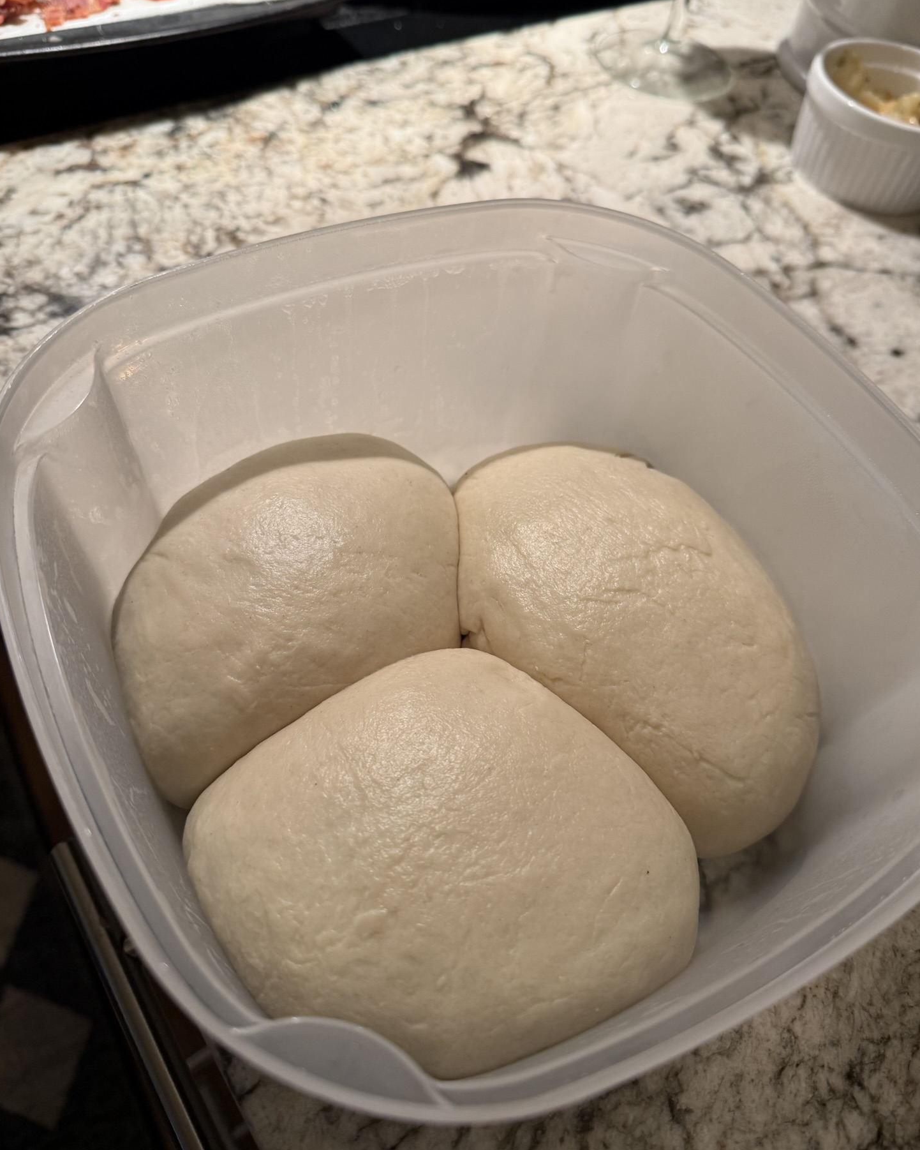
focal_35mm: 26
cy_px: 544
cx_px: 475
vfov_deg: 66.0
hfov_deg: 54.9
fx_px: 885
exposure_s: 1/60
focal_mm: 6.76
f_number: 1.78
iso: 200
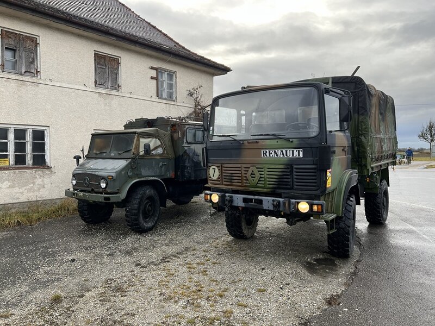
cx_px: 218
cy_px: 163
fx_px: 327
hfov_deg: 67.3
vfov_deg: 53.1
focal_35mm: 26
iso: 50
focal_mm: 5.7
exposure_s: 1/395
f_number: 1.5
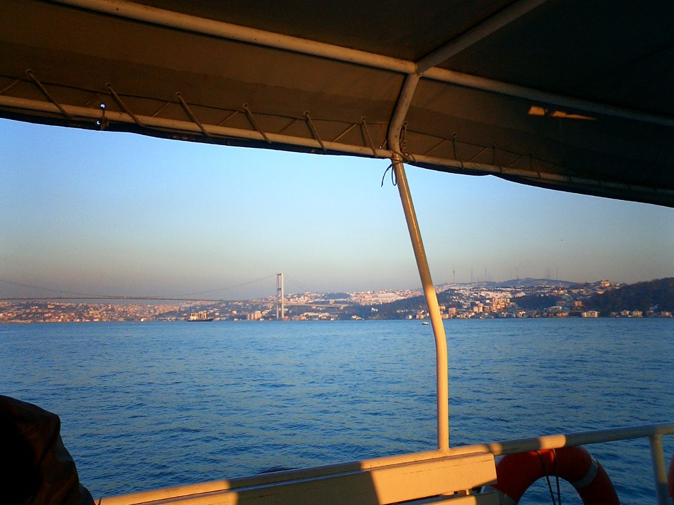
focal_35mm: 37
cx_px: 337
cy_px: 252
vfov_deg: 38.7
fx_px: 720
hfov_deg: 50.1
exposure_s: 1/320
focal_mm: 5.6
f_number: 3.5
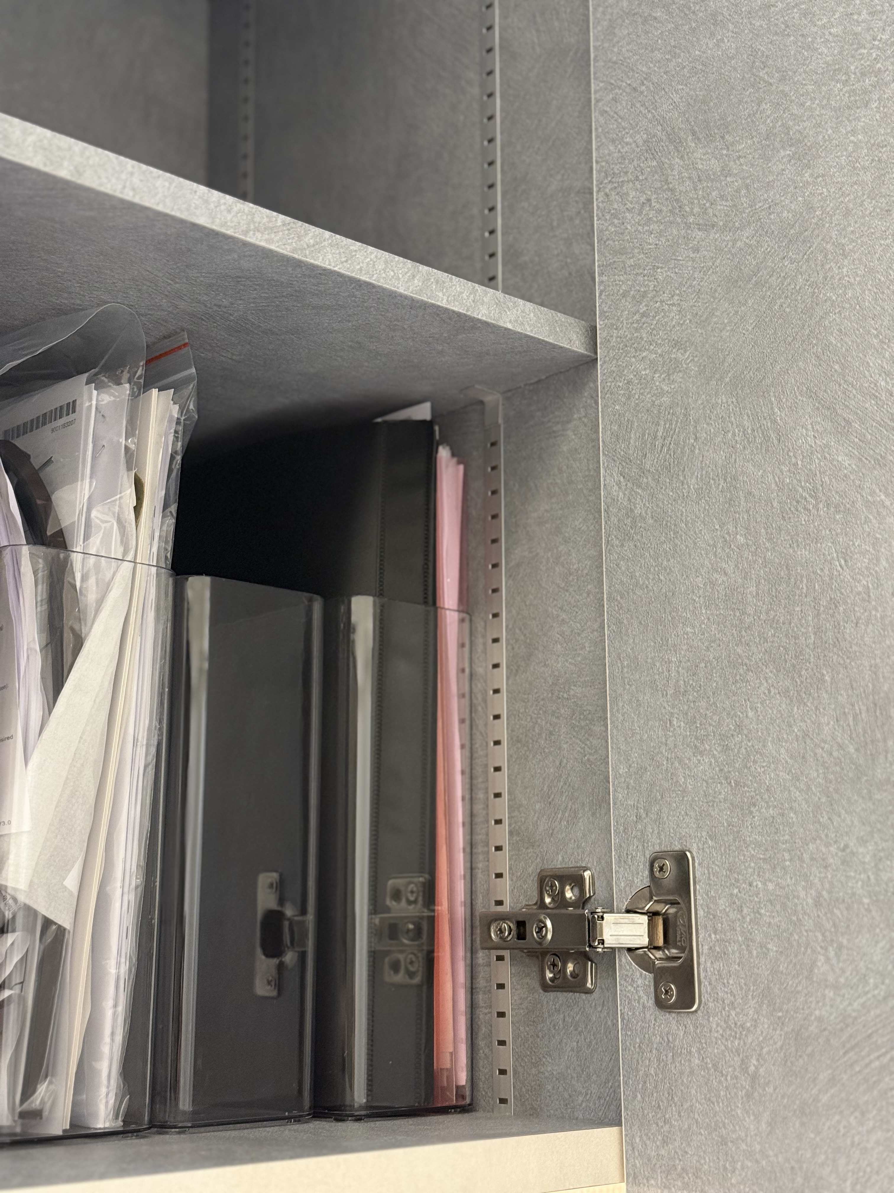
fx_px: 1653
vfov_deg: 39.7
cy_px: 596
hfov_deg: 30.3
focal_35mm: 48
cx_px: 447
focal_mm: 6.76
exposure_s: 1/40
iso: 400
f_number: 1.78
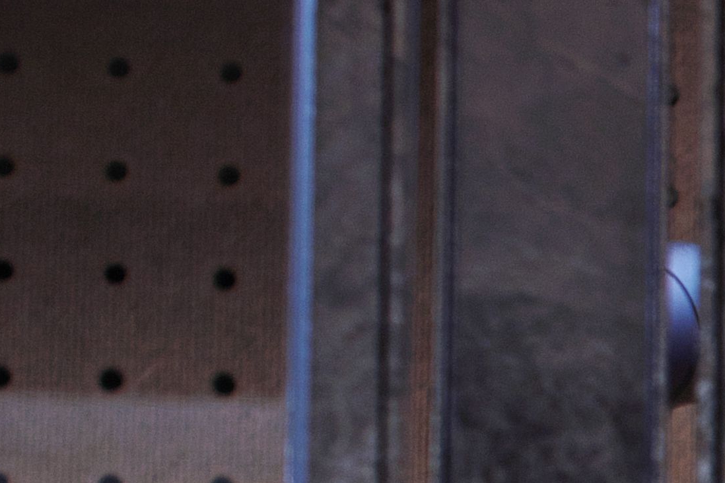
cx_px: 1890
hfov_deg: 7.6
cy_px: 982
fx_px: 4954
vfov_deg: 5.5
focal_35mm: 246
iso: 100
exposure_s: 1/100
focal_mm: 30
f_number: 5
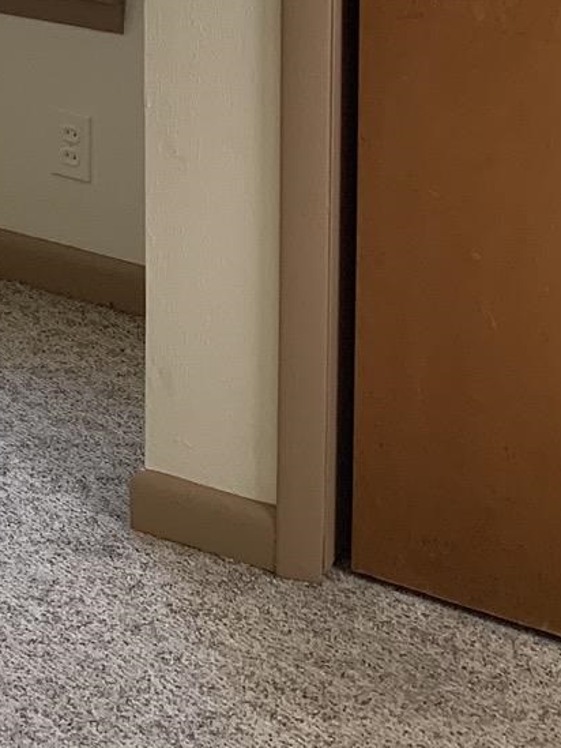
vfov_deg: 18.6
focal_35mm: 97
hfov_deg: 14.4
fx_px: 2095
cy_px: -266
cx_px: -236
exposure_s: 1/60
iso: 100
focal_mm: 4.25
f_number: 1.8
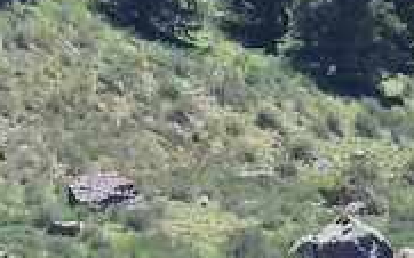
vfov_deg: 0.5
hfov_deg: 0.9
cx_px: -341
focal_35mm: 2403
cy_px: 769
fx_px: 27104
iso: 100
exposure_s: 1/400
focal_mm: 57.1
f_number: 5
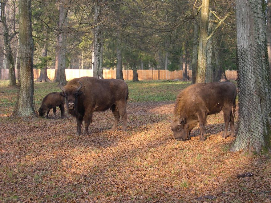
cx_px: 136
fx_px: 564
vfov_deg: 20.4
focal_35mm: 72
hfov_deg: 27.0
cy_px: 102
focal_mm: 15.3
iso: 100
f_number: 3.8
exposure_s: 1/61.5
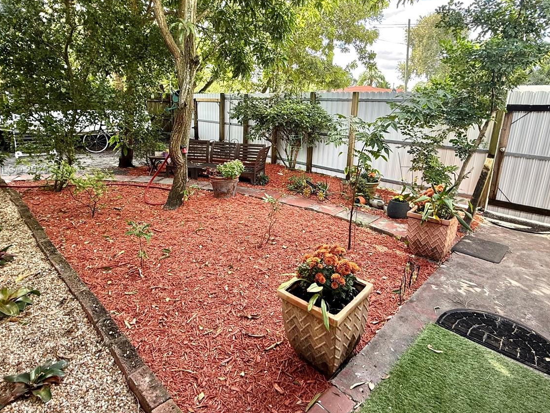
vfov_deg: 65.5
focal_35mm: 20
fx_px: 318
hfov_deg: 81.7
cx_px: 284
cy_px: 170
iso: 64
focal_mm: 2.22
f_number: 2.2
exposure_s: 1/111
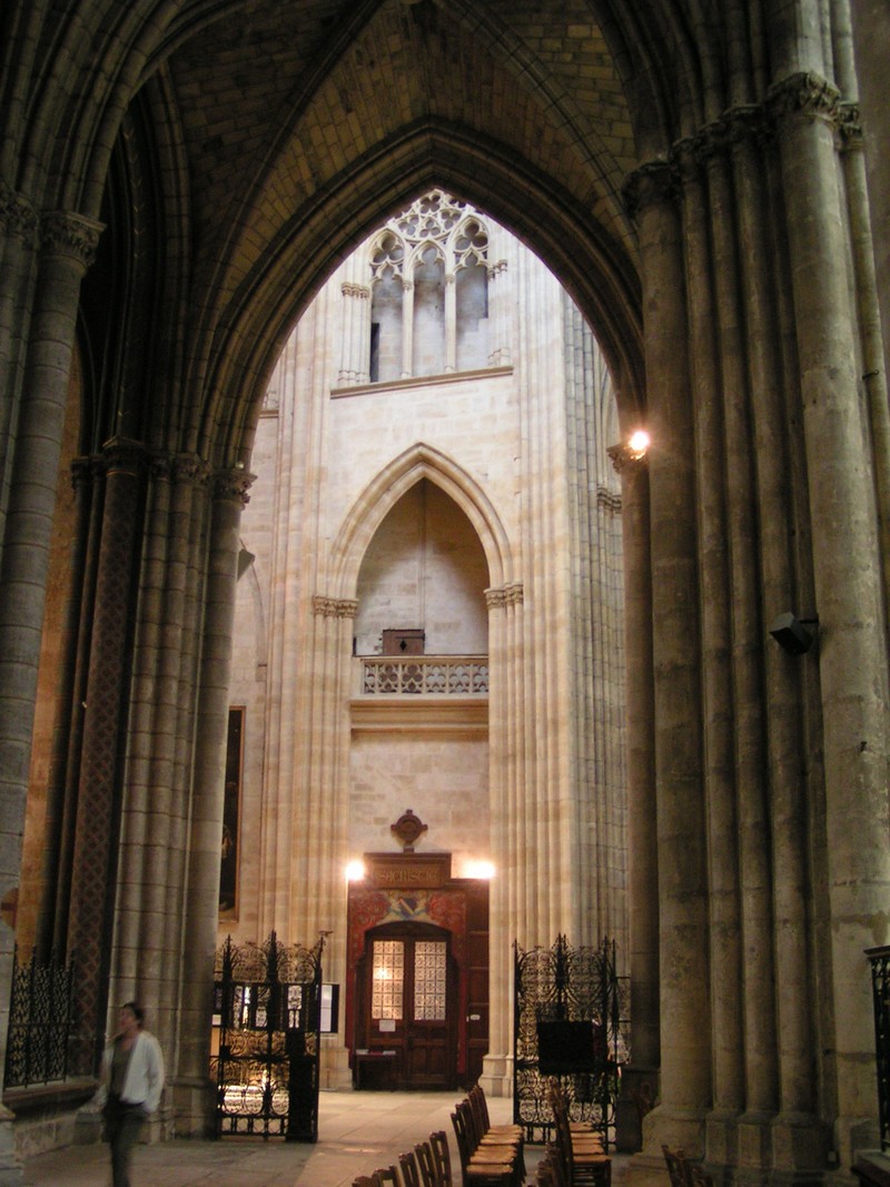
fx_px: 1303
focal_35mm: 38
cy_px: 594
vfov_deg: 49.0
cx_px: 445
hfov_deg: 37.7
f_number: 2.8
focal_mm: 5.8
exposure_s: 1/8
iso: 200
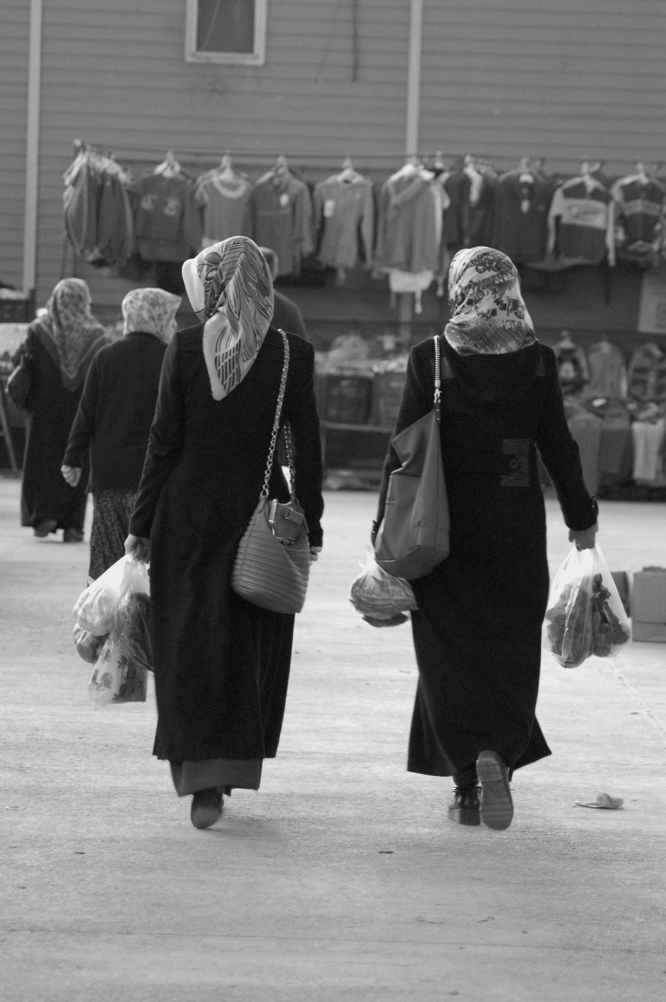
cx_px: 333
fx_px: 4171
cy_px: 501
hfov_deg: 9.1
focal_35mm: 150
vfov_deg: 13.7
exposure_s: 1/60
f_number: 4.2
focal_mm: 100
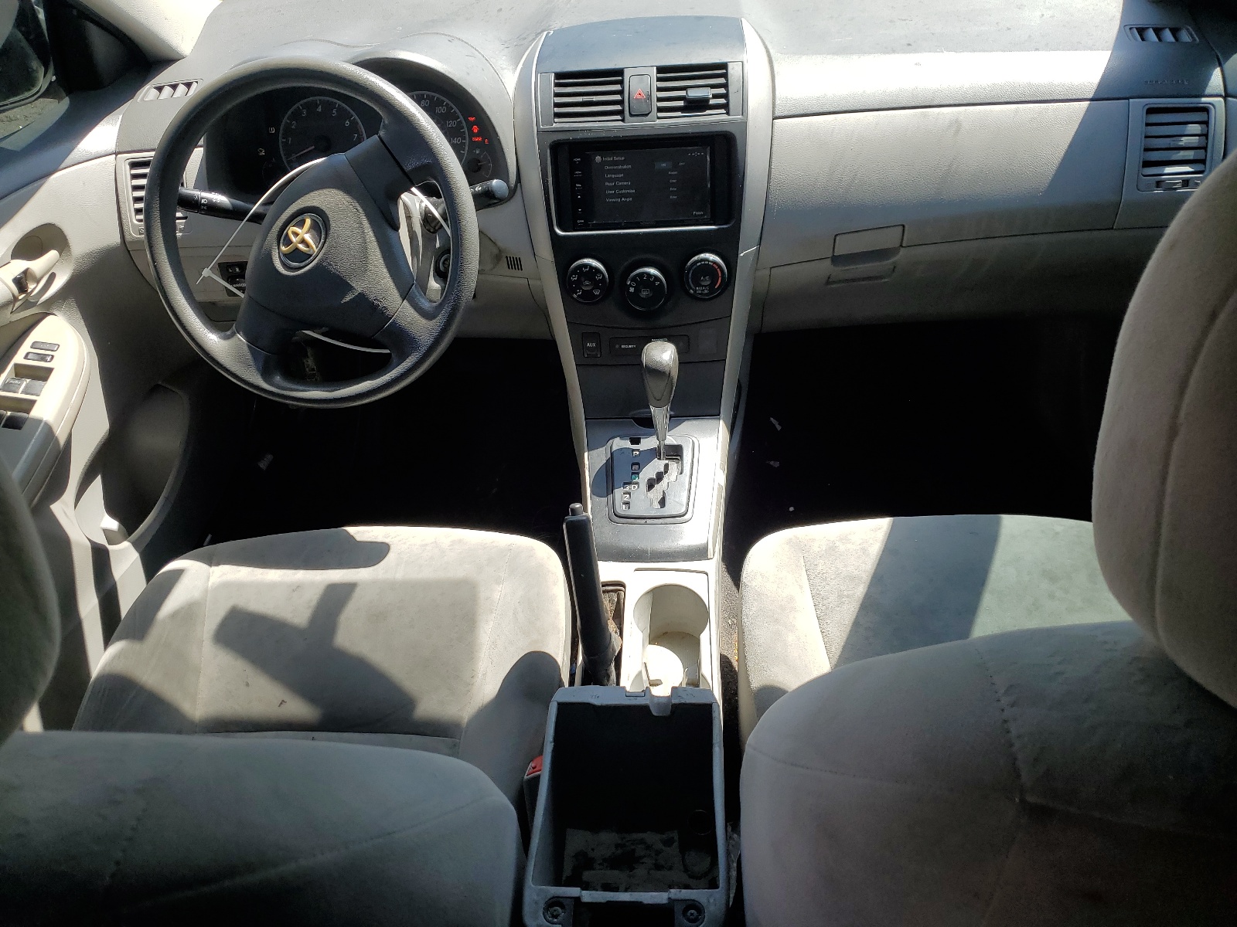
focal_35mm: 26
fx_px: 929
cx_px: 618
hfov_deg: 67.3
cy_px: 464
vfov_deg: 53.1
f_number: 1.5
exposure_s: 1/769
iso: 50
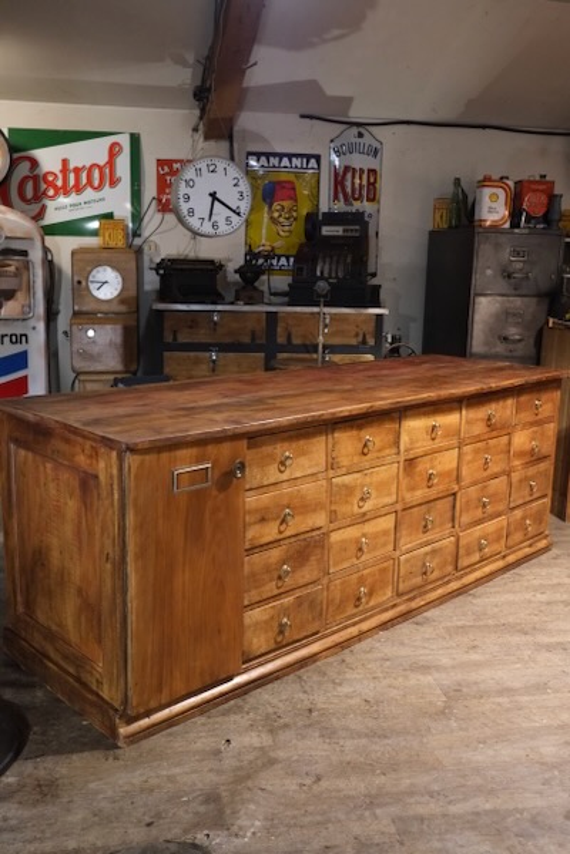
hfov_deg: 37.9
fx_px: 831
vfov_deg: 54.4
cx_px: 285
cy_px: 427
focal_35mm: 35
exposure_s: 1/125
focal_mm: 23
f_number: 4
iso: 3200
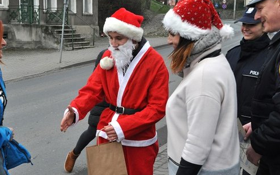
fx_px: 496
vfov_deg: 20.0
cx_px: 102
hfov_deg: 31.4
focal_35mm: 65
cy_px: 99
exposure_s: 1/320
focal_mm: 32
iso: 800
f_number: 11
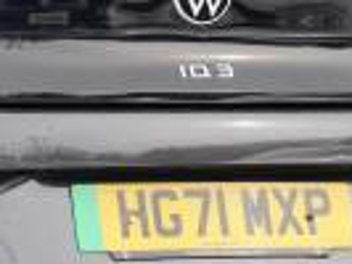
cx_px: -106
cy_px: 48
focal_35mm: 303
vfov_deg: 4.9
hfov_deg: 6.5
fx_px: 3082
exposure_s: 1/100
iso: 100
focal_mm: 65.4
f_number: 4.5
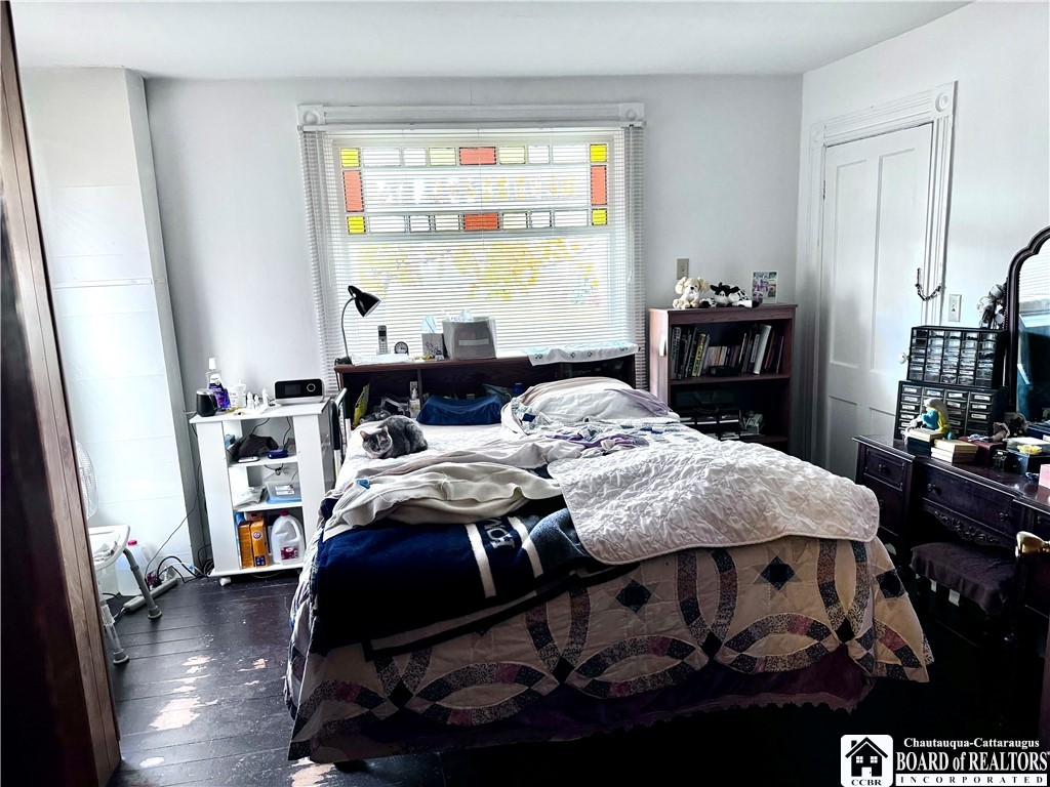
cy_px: 394
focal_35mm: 24
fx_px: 728
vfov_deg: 56.8
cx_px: 525
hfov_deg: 71.6
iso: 400
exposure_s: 1/60
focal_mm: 6.76
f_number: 1.78
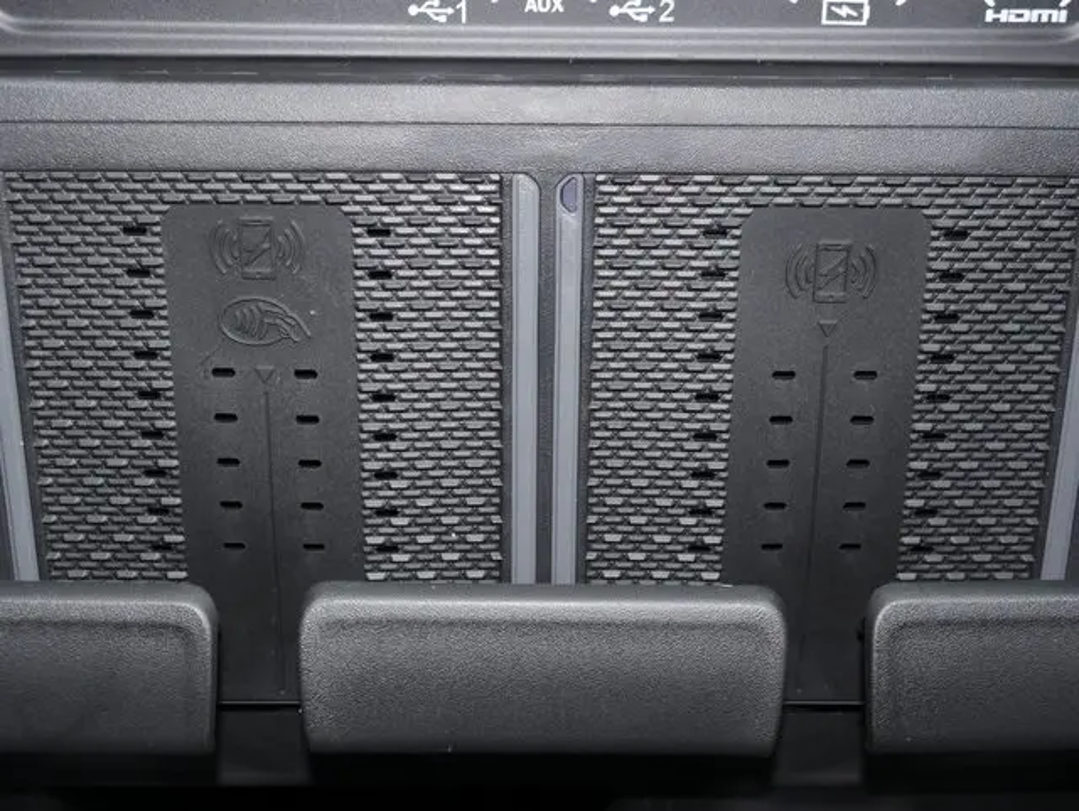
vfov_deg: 29.1
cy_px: 406
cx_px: 540
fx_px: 1560
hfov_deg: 38.2
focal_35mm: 50
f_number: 5.3
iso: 800
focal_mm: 25
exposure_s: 1/60
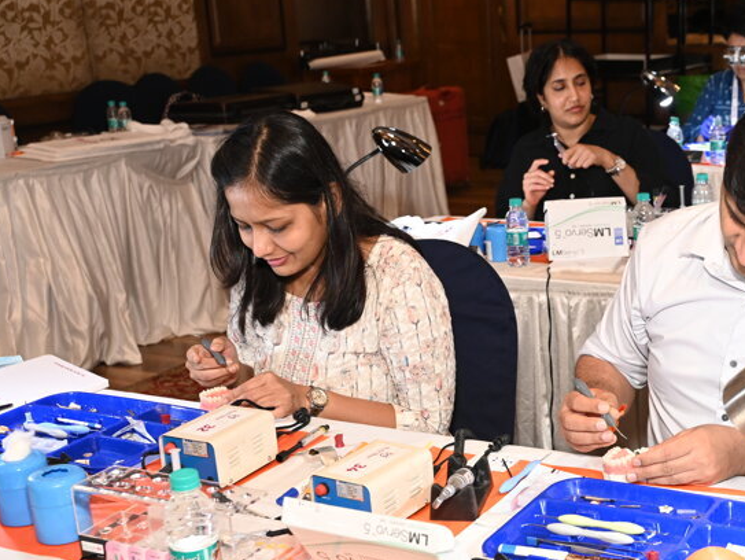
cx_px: 571
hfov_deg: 33.5
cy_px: 351
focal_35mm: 56
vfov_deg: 26.0
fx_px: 1206
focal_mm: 35
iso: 2500
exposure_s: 1/200
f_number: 5.6
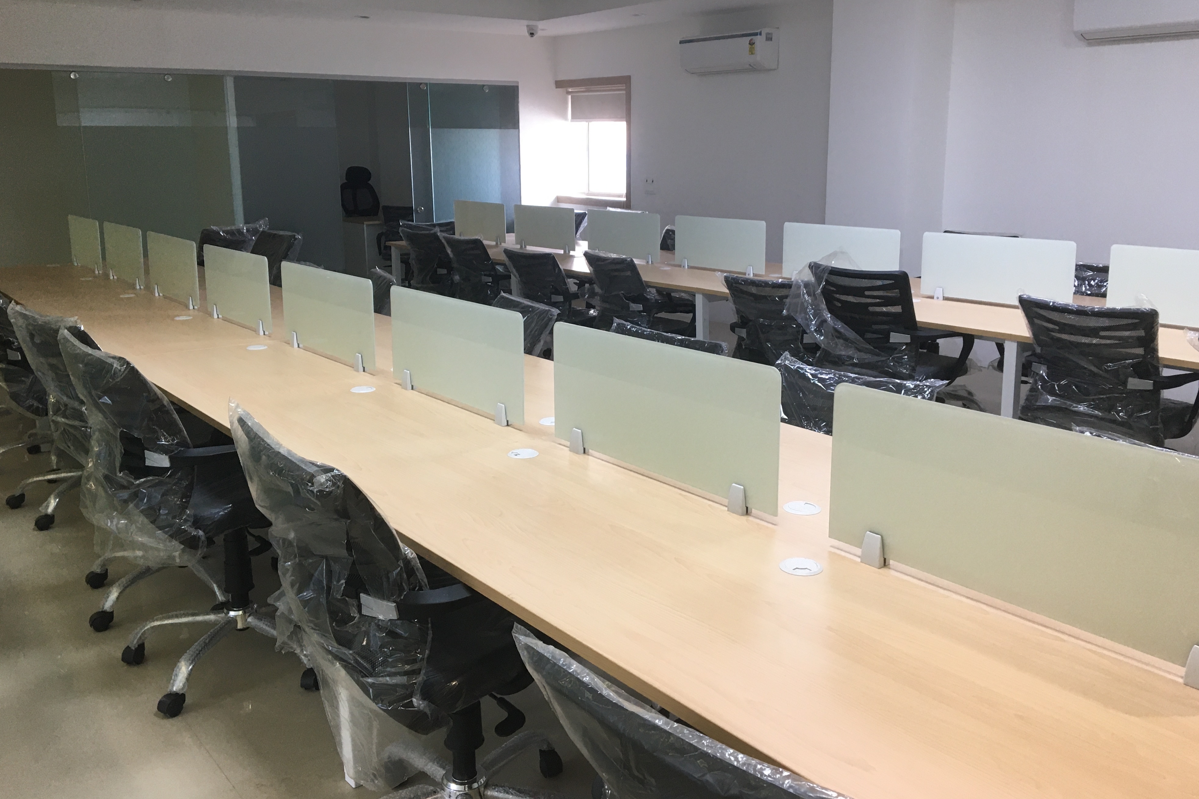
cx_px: 601
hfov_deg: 60.3
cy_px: 353
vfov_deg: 42.3
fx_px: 1032
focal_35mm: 31
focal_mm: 4.15
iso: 50
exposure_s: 1/33
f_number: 2.2
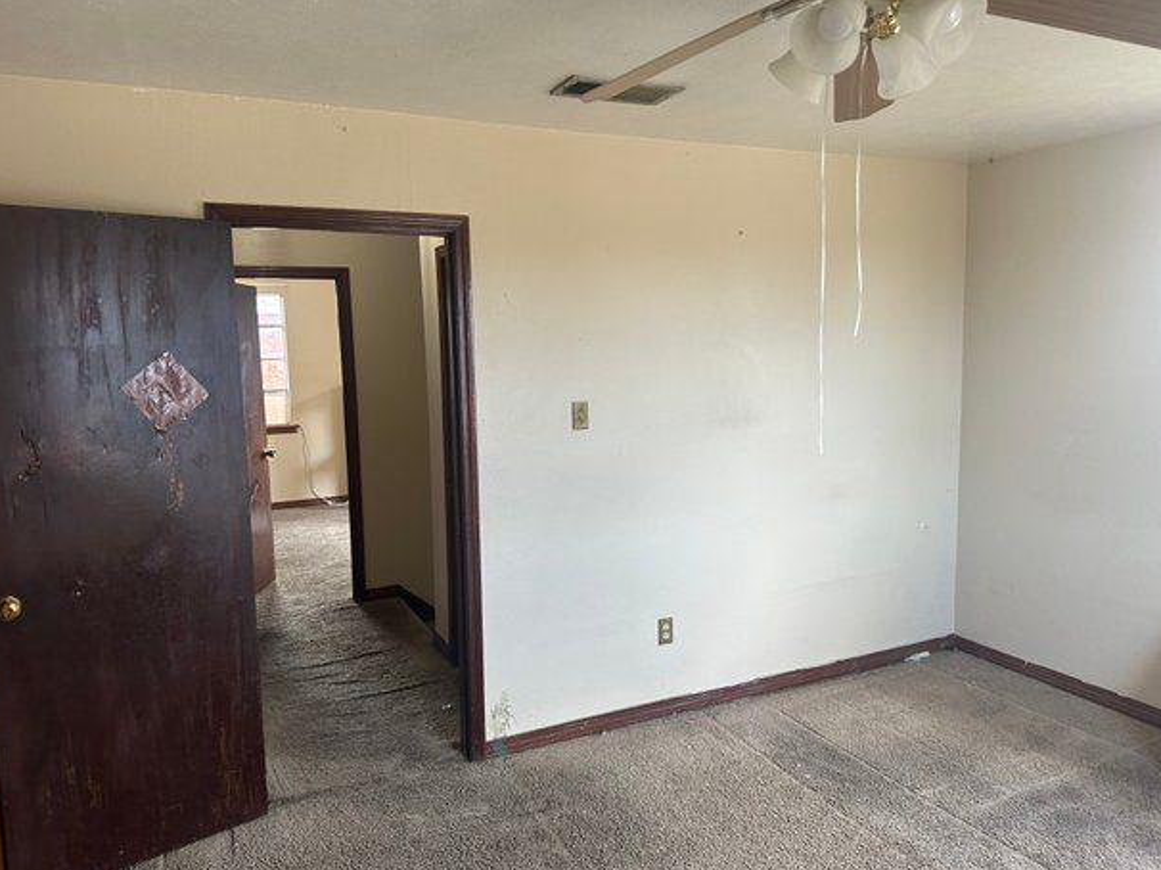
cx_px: 585
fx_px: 838
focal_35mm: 25
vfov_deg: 54.8
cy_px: 449
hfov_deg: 69.4
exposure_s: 1/120
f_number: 1.78
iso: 125
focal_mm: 6.86
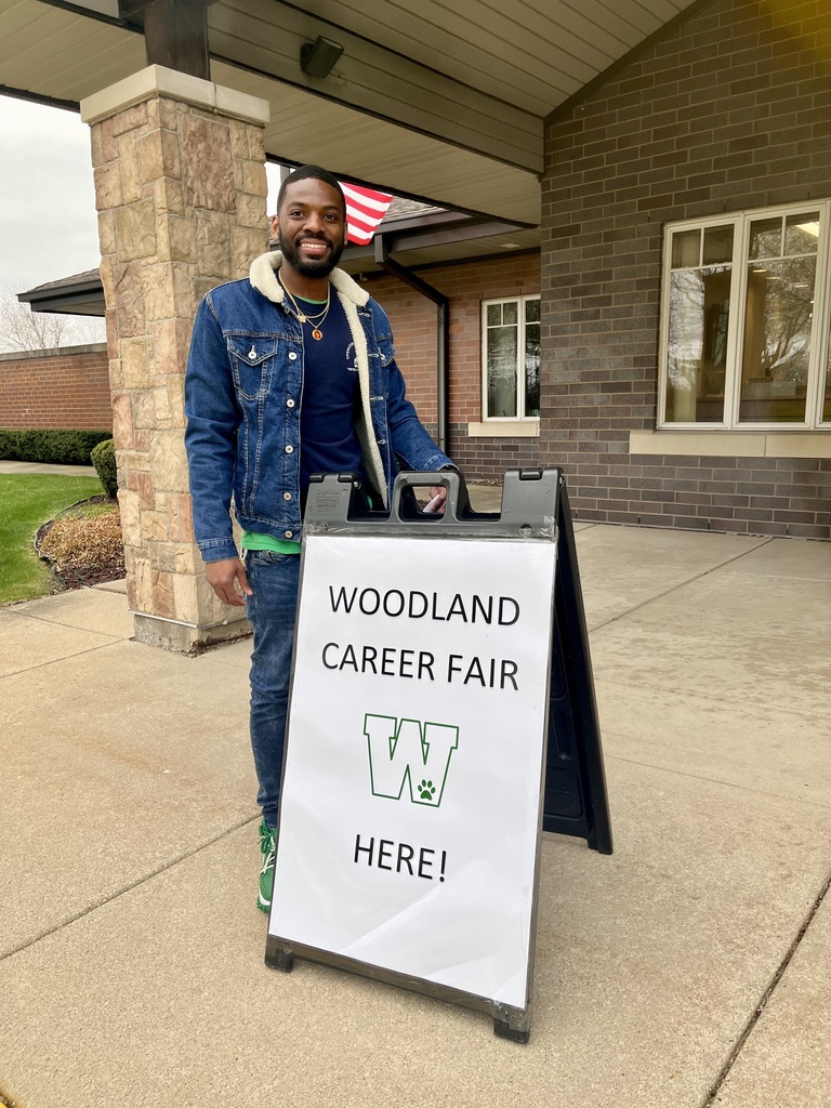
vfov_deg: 67.3
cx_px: 416
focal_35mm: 26
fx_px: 832
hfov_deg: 53.1
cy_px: 554
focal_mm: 5.1
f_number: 1.6
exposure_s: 1/239
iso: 40
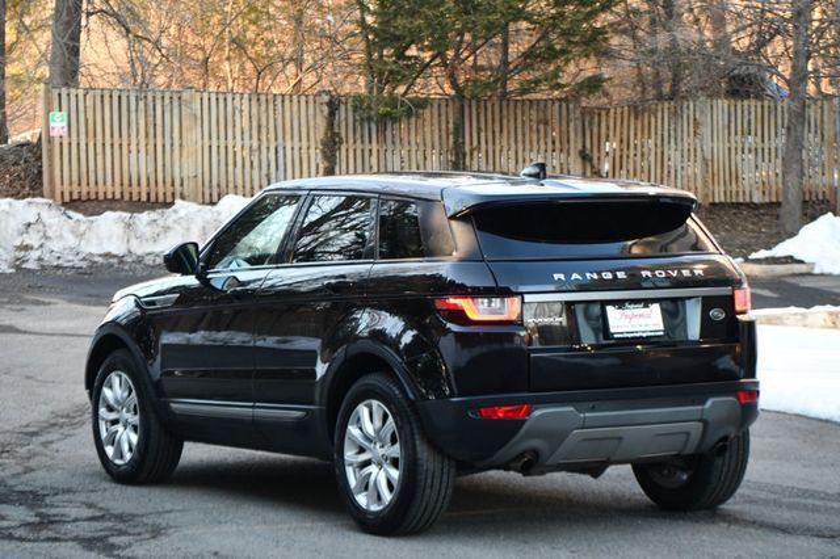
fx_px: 2449
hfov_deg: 19.5
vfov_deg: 13.0
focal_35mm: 105
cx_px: 420
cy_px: 280
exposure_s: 1/200
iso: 800
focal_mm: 70
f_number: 4.5
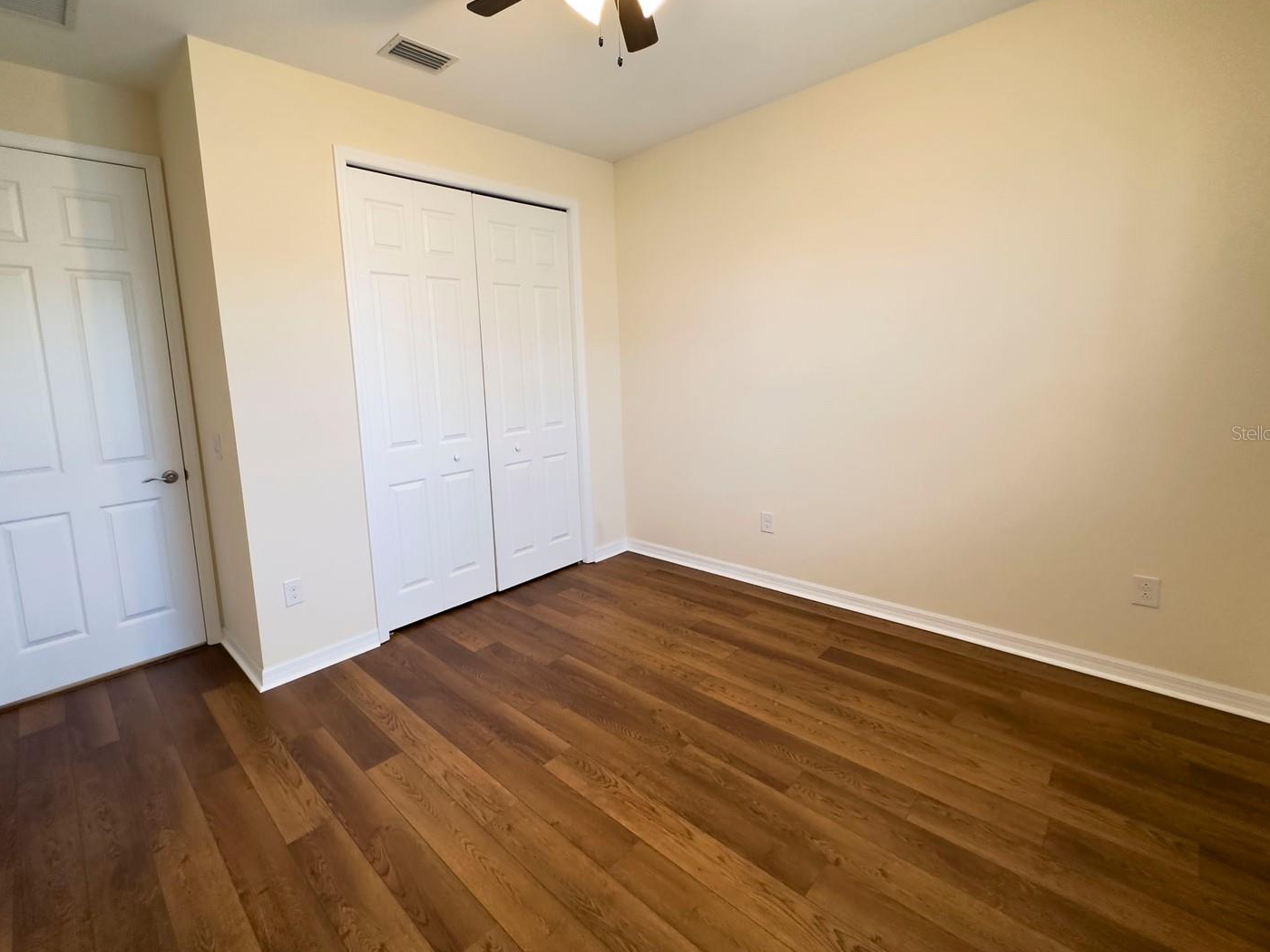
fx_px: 587
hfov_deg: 94.4
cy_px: 432
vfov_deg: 77.9
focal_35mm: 16
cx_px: 591
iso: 200
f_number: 2.2
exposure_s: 1/60
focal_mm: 2.22
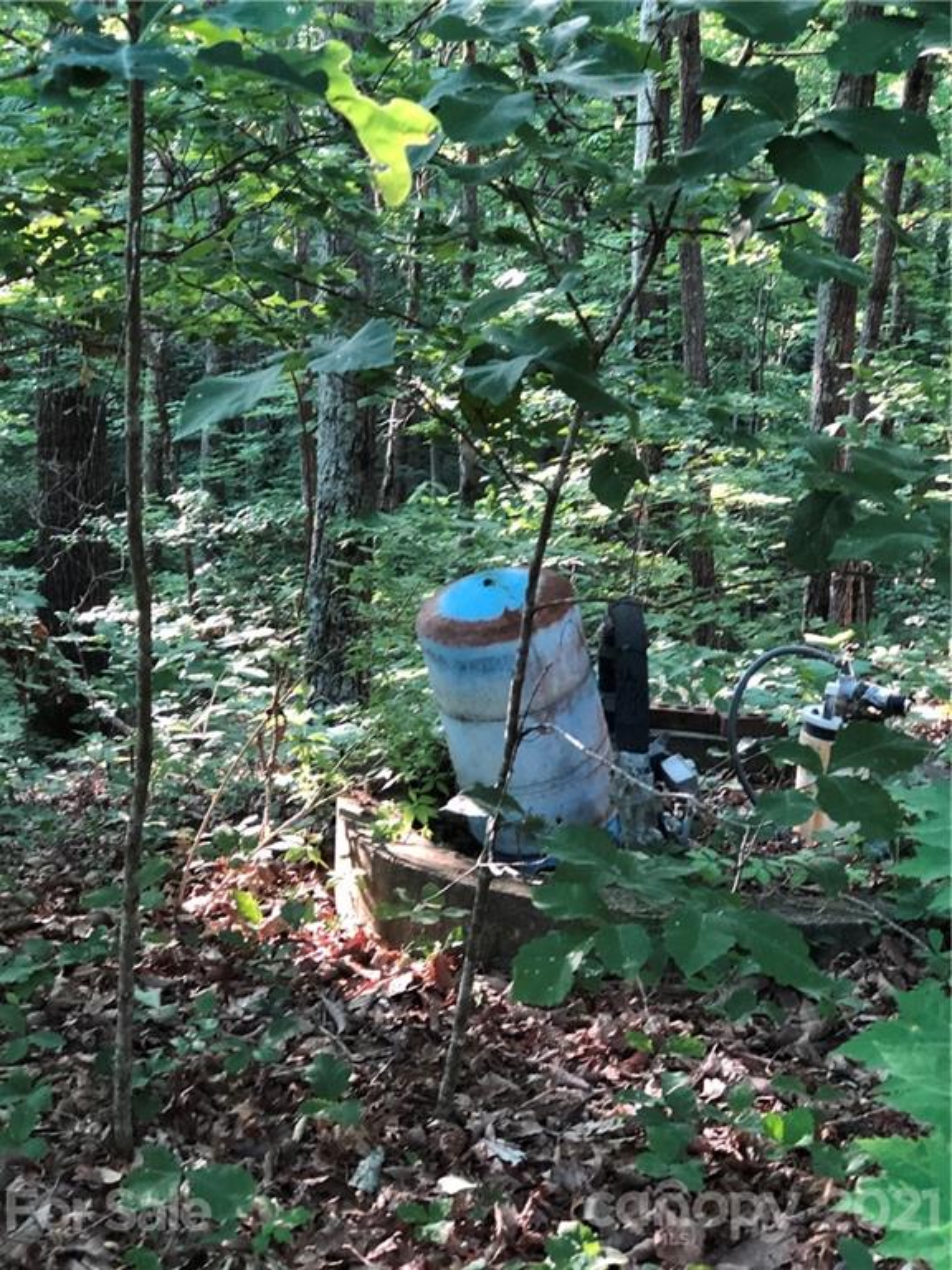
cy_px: 635
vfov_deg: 33.8
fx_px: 2090
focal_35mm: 57
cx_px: 476
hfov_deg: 25.7
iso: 250
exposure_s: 1/30
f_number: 2.8
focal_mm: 6.6
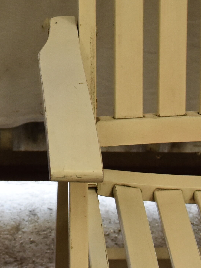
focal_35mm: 149
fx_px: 1153
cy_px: 61
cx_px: 15
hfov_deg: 9.9
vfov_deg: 13.2
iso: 800
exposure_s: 1/100
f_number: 5
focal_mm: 25
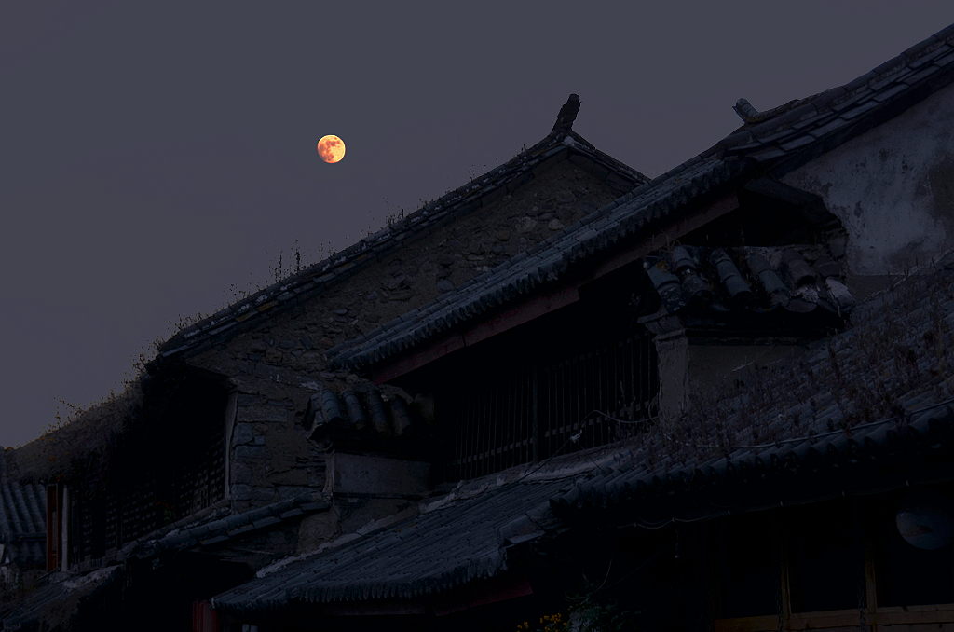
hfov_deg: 17.5
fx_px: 3094
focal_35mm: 117
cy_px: 316
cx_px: 477
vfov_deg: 11.7
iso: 100
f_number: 5.6
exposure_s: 1/80
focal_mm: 78
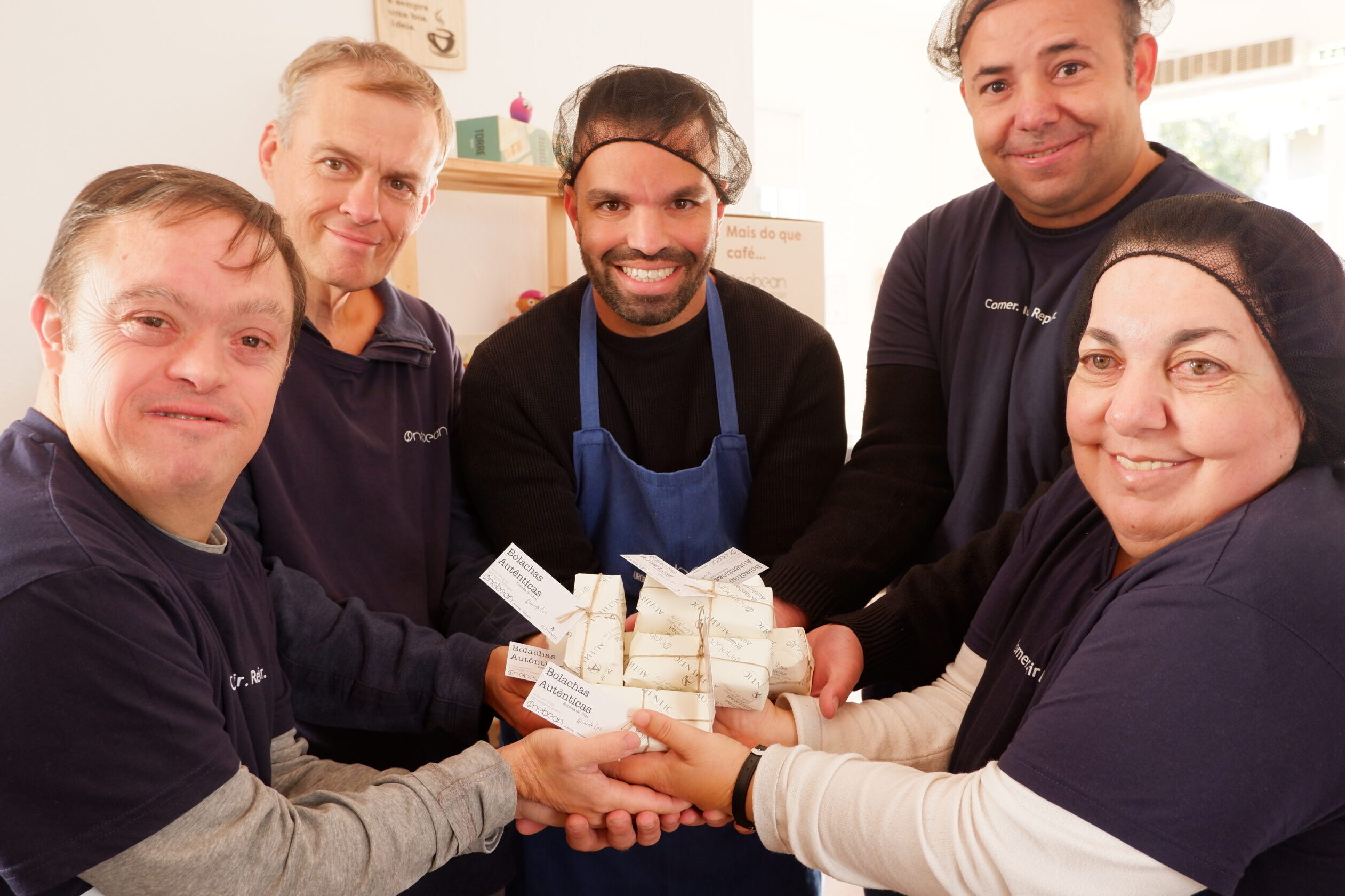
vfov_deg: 43.6
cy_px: 448
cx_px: 672
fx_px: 1120
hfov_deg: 61.9
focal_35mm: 30
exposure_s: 1/42
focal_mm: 20.3
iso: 500
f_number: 4.2
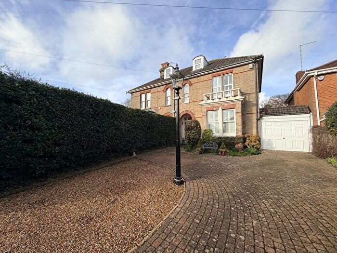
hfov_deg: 102.1
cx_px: 168
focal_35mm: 14
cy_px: 126
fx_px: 136
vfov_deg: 85.7
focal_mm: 2.22
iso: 32
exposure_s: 1/770
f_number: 2.2
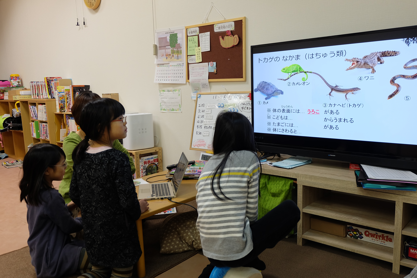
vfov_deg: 43.6
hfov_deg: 61.9
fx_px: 347
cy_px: 139
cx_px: 208
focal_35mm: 30
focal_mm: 20.1
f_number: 3.8
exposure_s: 1/60
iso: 500
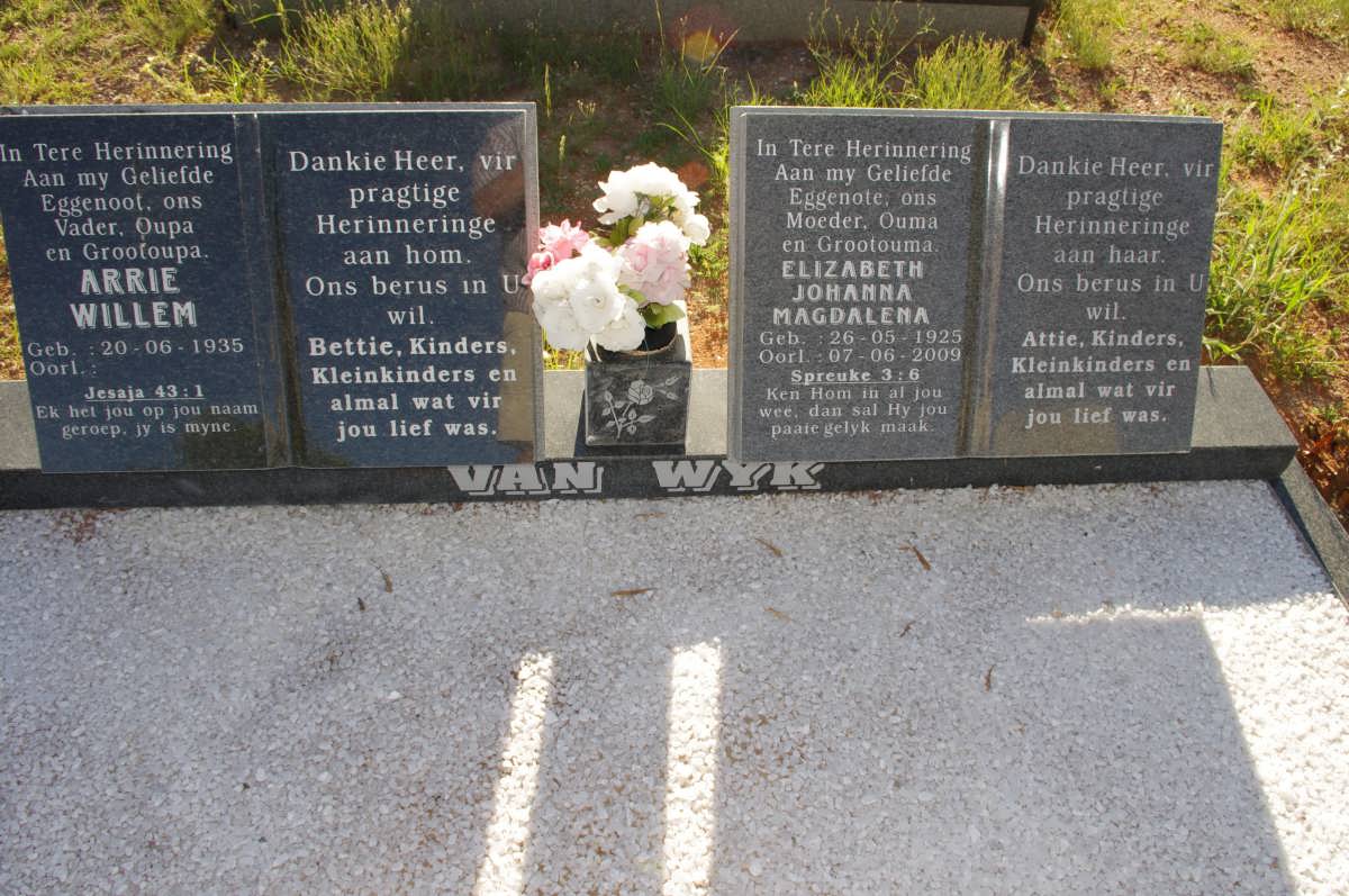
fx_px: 1123
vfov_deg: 43.5
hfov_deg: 62.0
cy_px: 448
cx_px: 674
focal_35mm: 30
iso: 200
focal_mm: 20
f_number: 11
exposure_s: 1/60
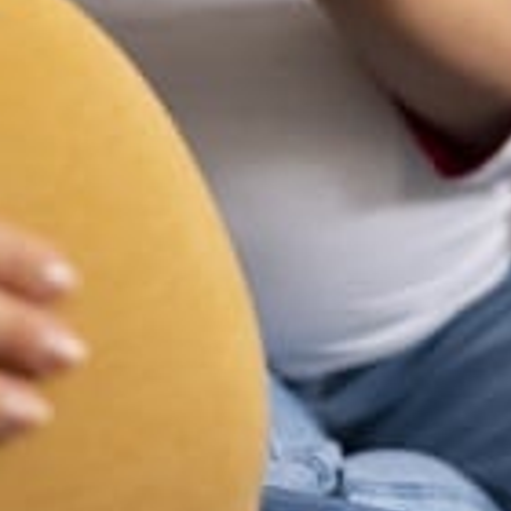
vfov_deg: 9.6
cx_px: 40
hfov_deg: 9.6
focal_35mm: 182
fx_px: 3040
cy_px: 47
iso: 125
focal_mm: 50
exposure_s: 1/200
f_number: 2.2
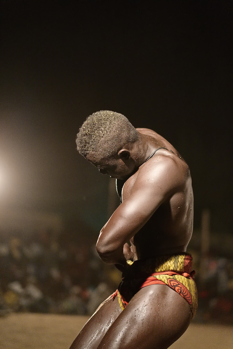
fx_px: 815
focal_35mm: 84
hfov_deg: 16.3
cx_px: 116
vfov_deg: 24.2
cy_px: 174
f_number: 1.2
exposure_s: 1/80
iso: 6400
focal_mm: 56
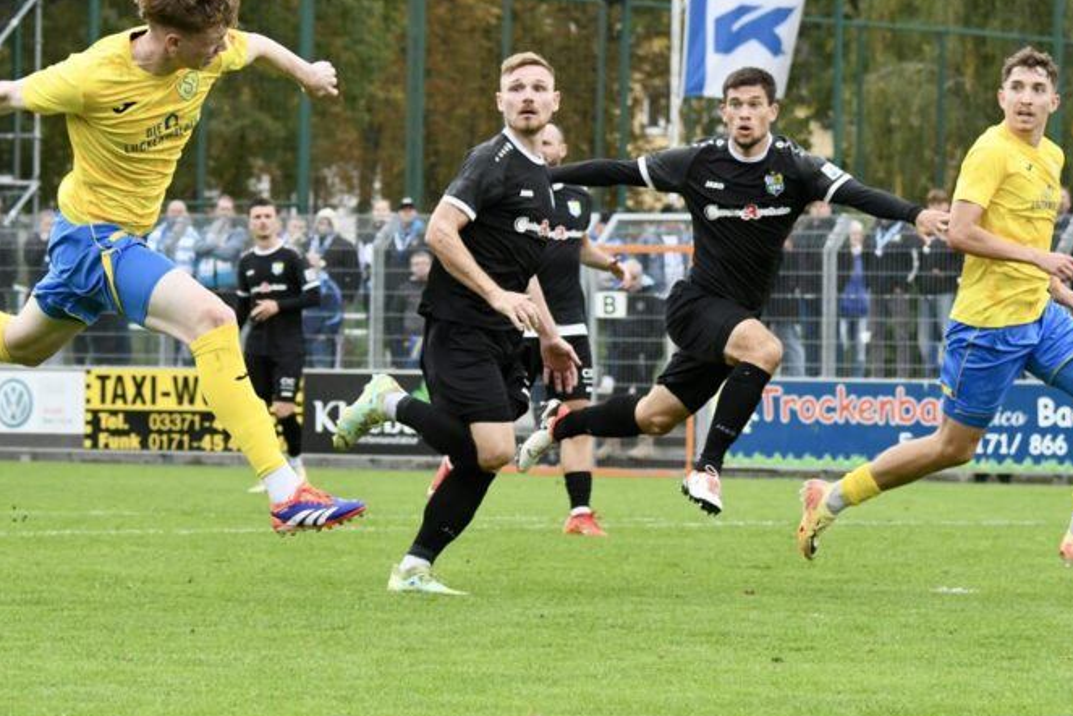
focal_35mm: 139
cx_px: 398
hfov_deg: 14.7
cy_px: 230
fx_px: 4143
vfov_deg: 9.9
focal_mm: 90
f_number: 4.5
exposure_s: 1/1600
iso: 2500
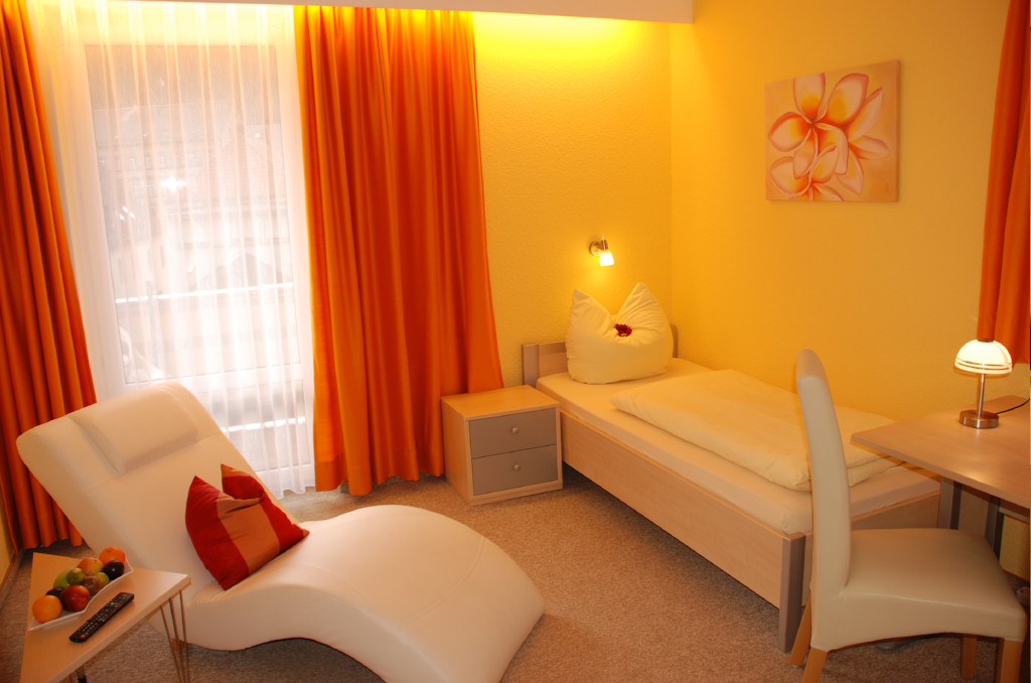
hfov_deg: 67.5
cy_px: 342
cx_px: 516
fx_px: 772
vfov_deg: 47.7
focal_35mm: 27
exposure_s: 1/60
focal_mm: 18
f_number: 5
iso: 250
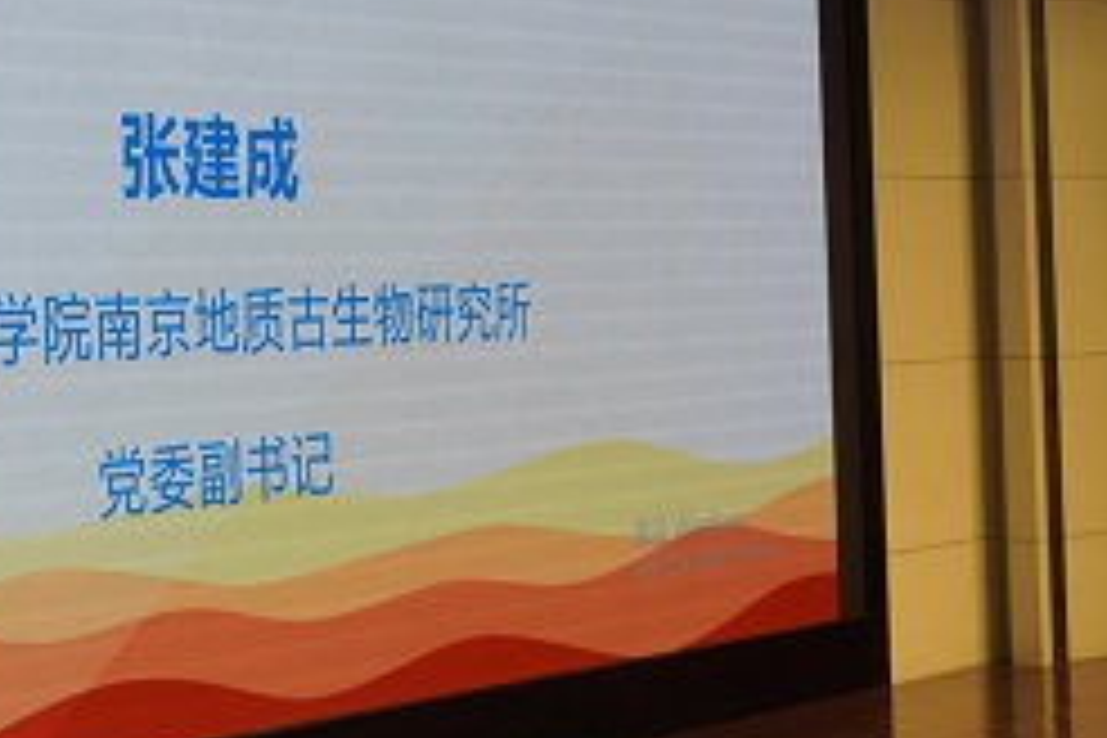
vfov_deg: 14.8
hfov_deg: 21.0
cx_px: -130
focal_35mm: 92
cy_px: 220
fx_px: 2829
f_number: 4
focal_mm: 26
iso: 320
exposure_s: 1/160
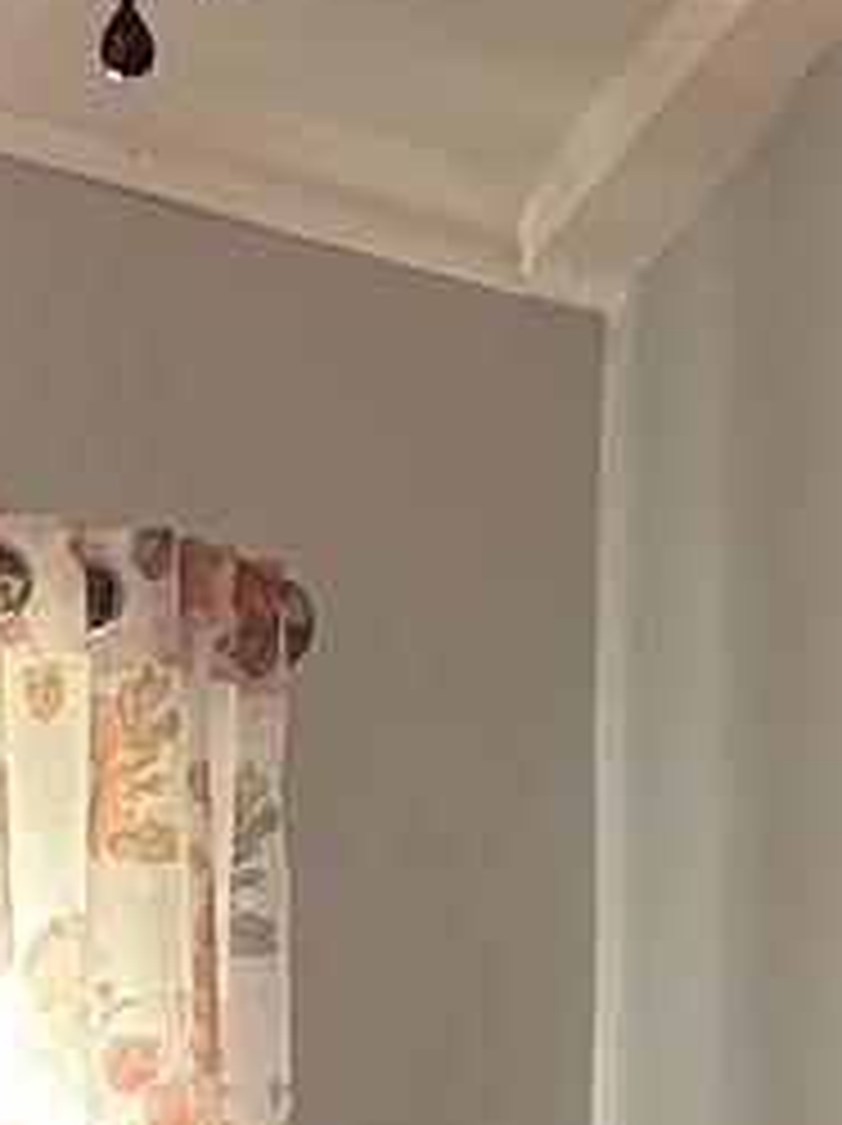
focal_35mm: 213
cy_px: 2632
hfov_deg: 7.0
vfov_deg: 8.5
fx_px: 6920
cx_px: 626
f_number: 1.6
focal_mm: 5.96
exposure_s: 1/70
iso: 125
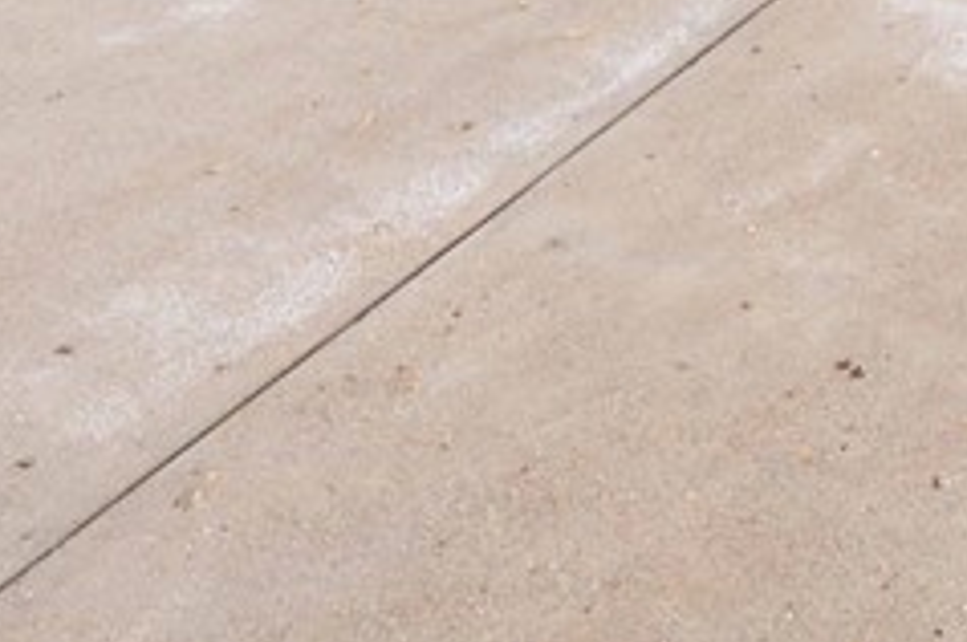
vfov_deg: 13.8
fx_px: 2019
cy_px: -815
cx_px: 614
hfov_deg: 26.8
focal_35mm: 75
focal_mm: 11
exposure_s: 1/320
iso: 100
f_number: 6.3
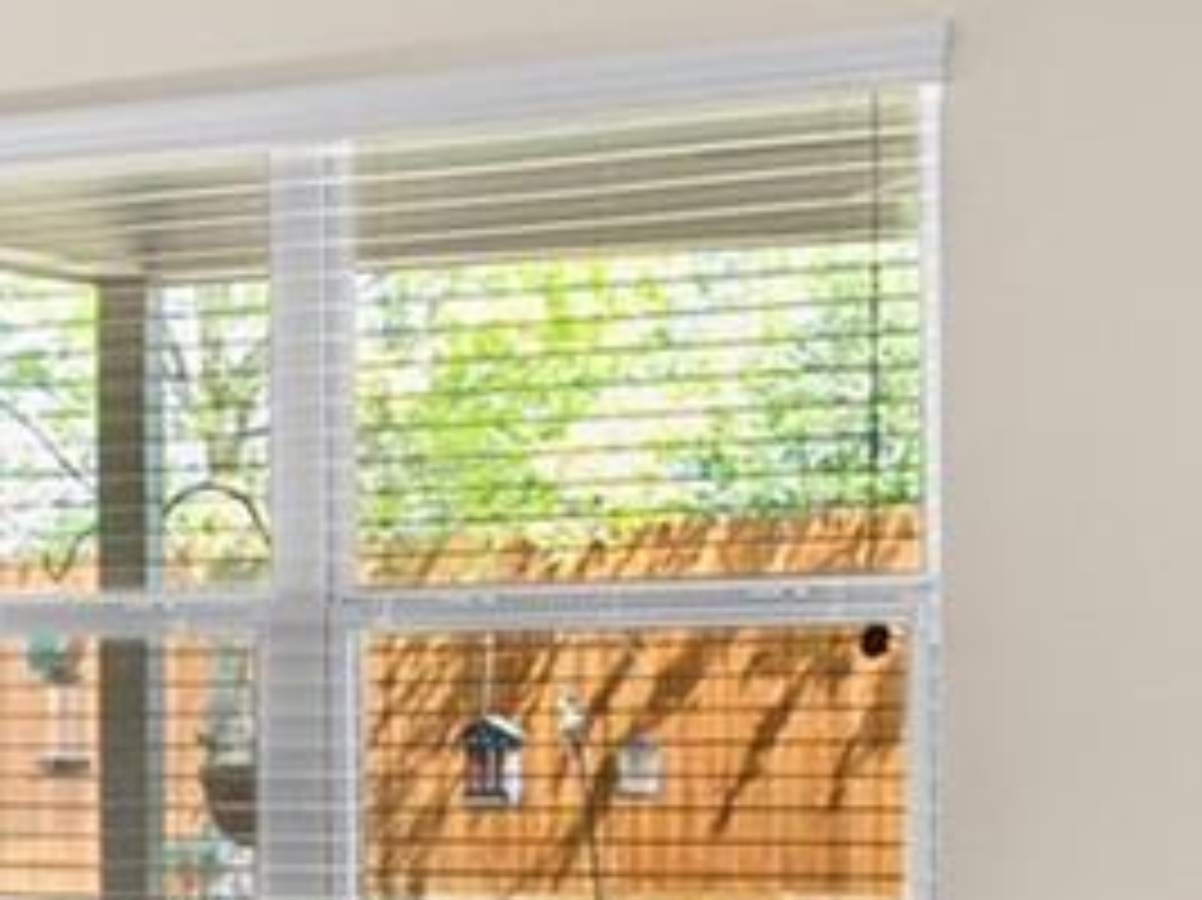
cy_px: 799
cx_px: -918
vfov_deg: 12.5
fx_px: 4096
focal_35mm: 118
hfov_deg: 14.7
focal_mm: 16
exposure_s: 1
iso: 500
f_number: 9
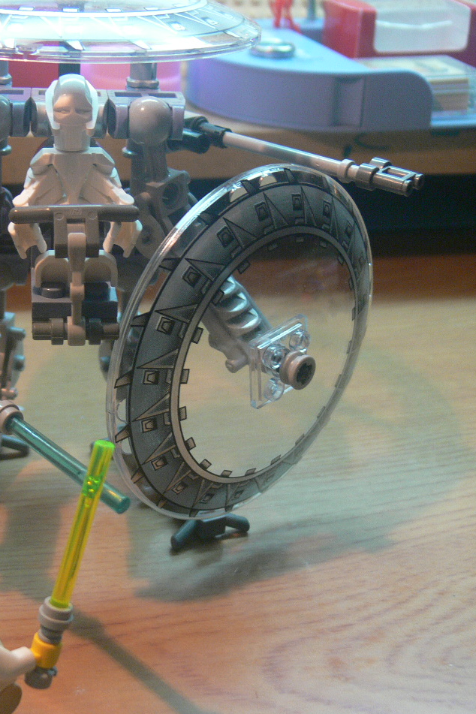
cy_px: 355
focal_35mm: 49
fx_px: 972
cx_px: 83
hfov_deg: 26.9
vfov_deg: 40.3
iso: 125
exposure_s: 1/30
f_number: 2.8
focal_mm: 7.4
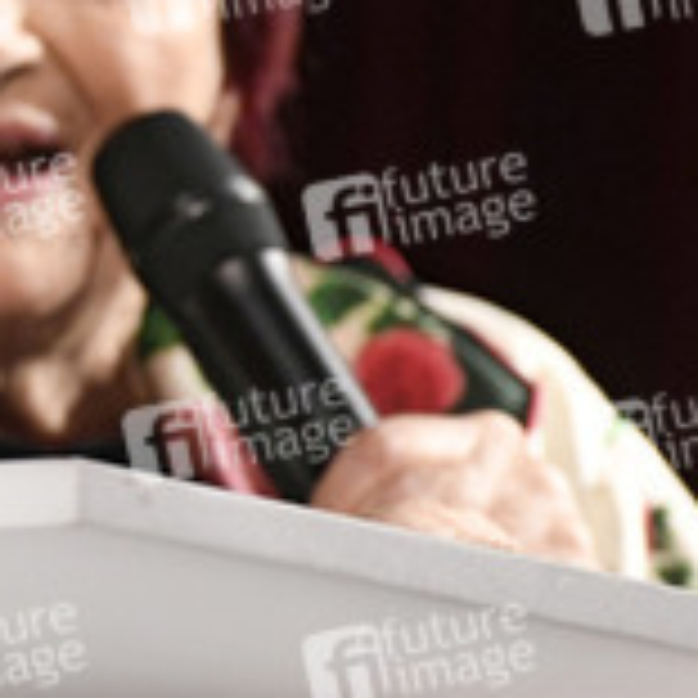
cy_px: 95
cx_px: -151
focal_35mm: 494
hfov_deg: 3.5
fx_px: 11270
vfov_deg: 3.5
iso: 3200
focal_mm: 200
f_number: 5
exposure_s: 1/250
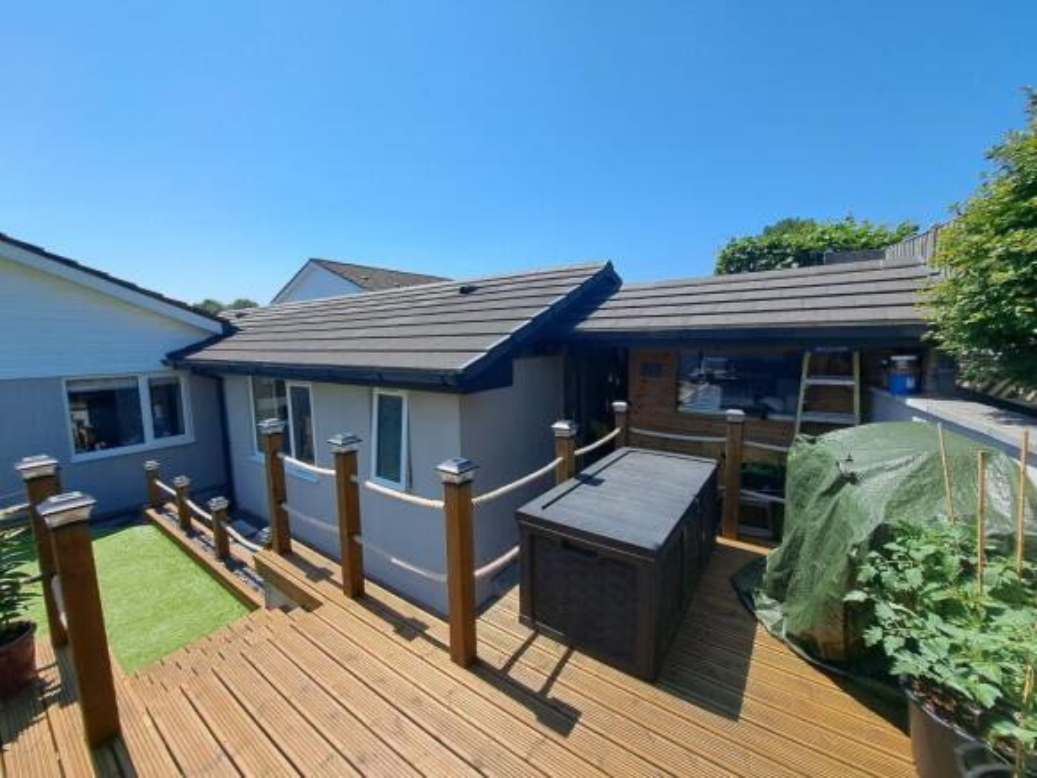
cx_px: 518
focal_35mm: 13
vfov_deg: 89.9
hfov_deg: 106.2
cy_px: 389
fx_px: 389
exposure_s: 1/1202
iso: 50
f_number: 2.2
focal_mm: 1.74
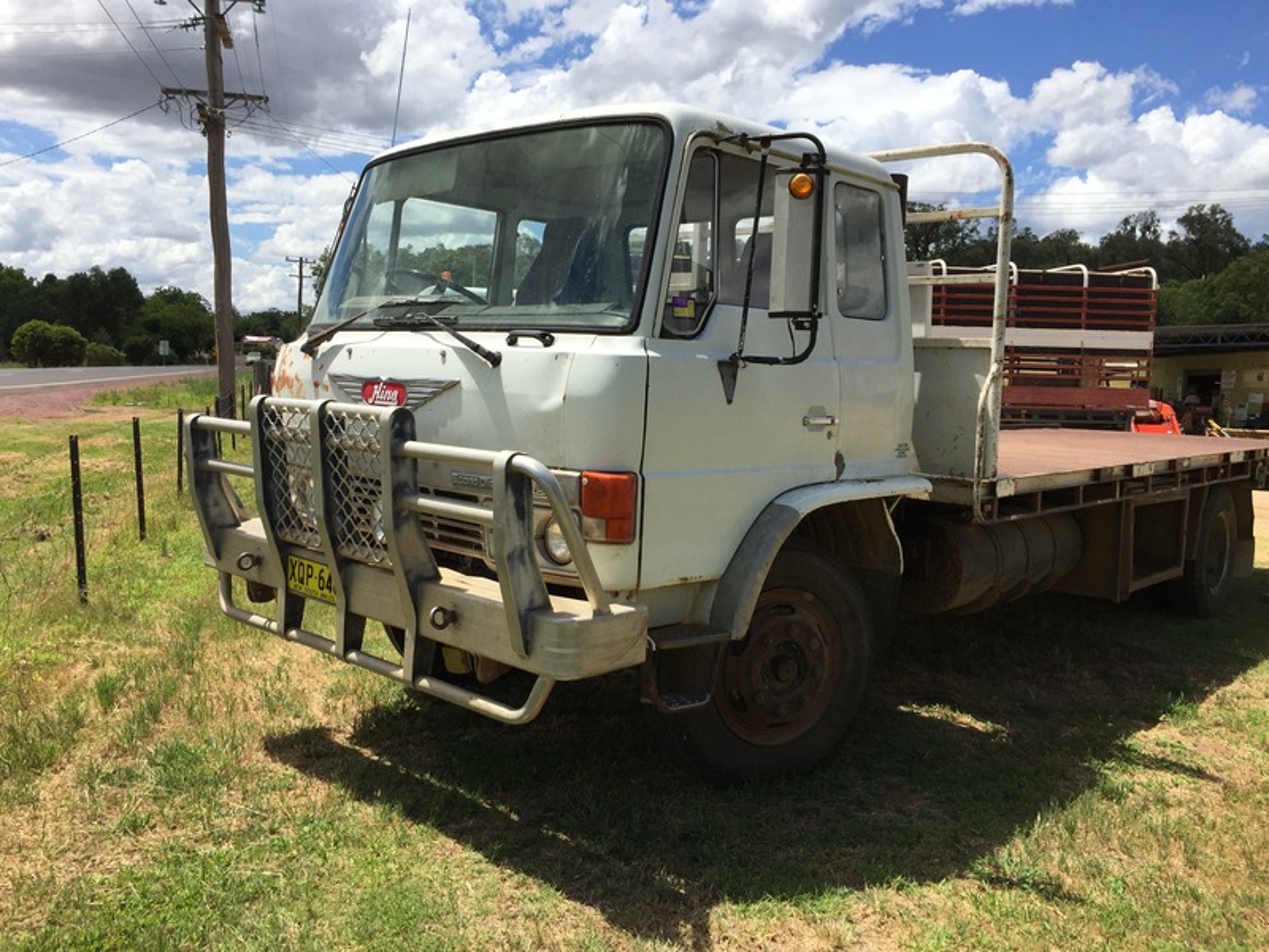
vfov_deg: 48.2
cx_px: 634
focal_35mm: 29
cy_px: 476
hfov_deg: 61.7
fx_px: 1063
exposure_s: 1/2825
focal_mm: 4.15
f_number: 2.2
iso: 32
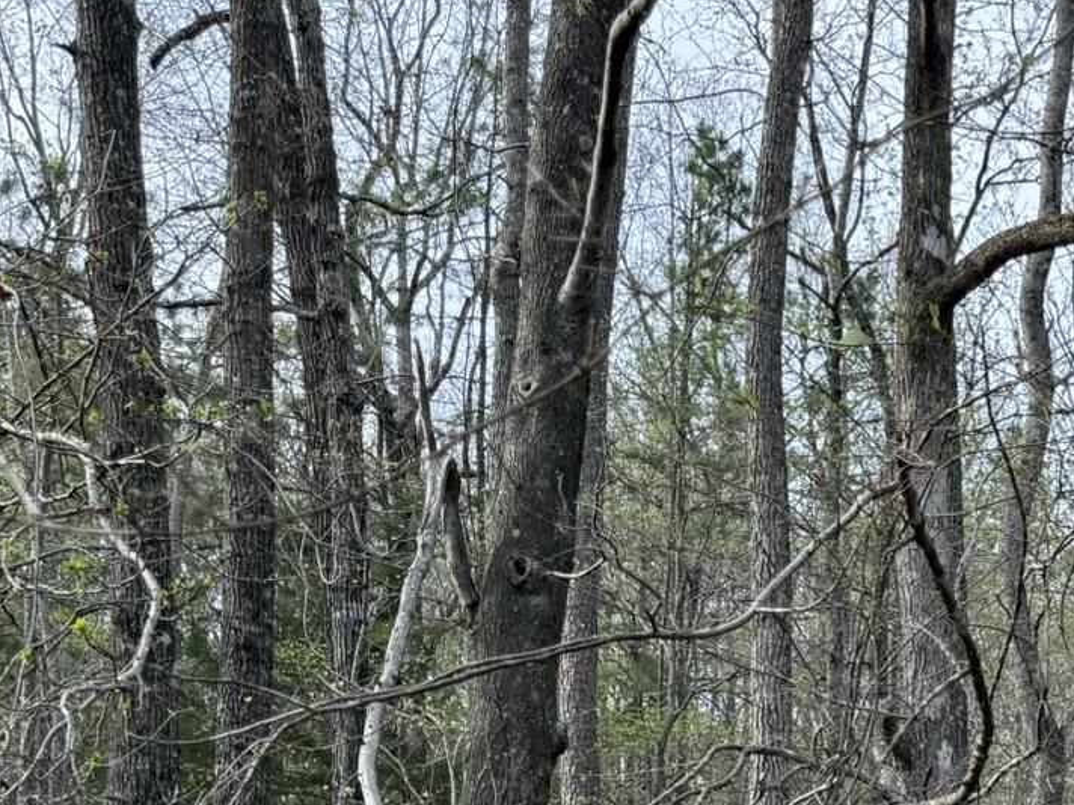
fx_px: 2141
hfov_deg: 25.5
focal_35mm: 69
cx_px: 1267
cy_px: 1022
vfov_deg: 19.7
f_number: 1.78
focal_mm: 6.76
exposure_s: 1/979
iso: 100
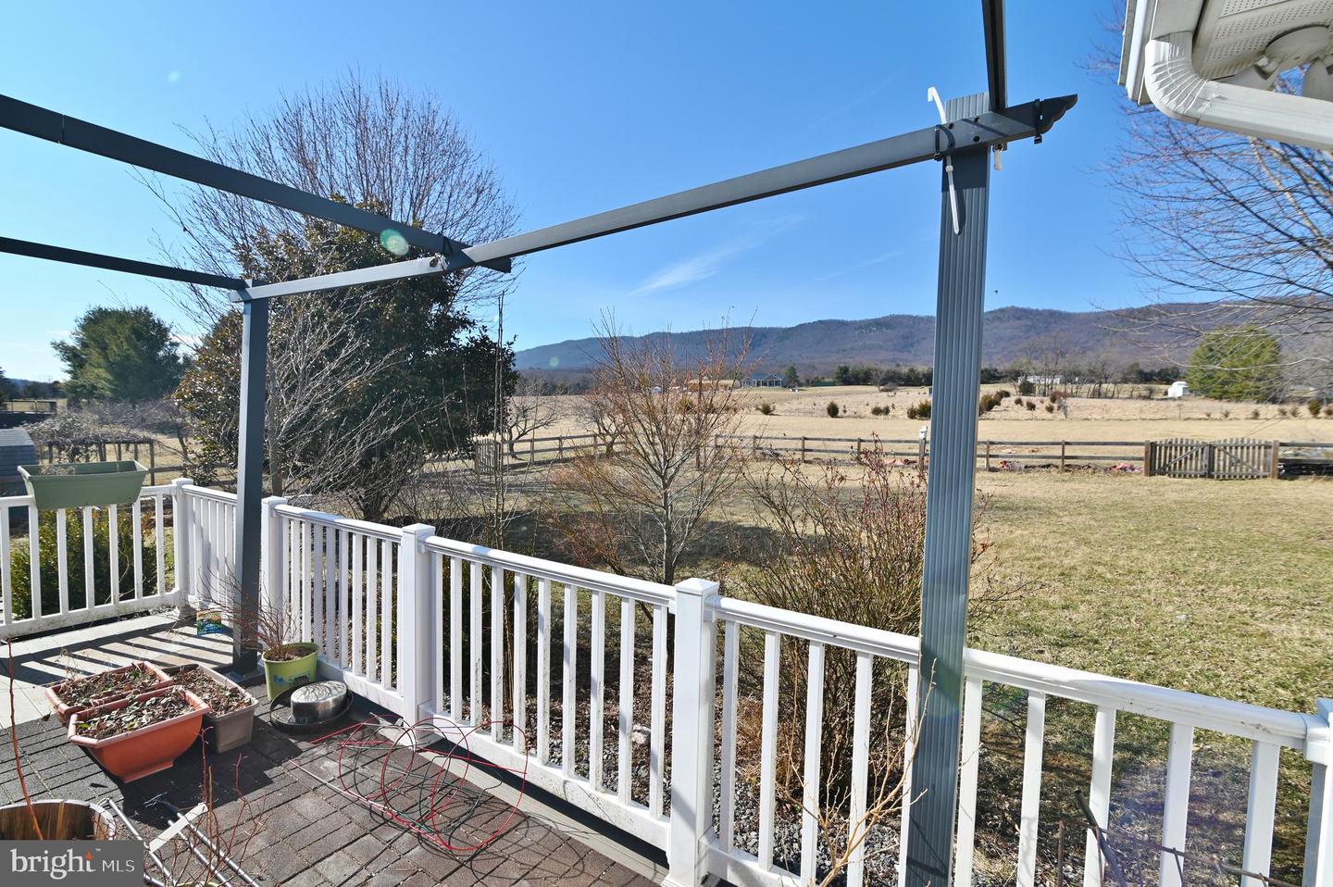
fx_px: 592
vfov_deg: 73.7
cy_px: 444
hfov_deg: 96.8
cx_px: 666
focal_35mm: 16
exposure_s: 1/400
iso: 100
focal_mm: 16
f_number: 7.1
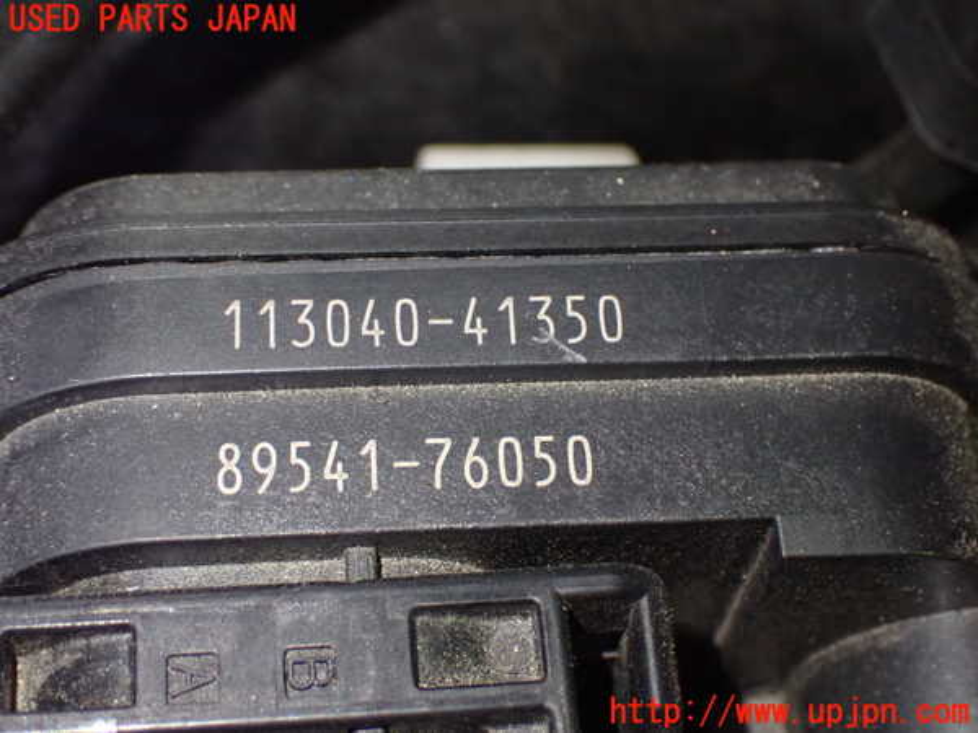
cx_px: 489
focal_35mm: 67
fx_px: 1893
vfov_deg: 21.9
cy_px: 366
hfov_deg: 29.0
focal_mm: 11.88
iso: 1250
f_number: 3.8
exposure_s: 1/60
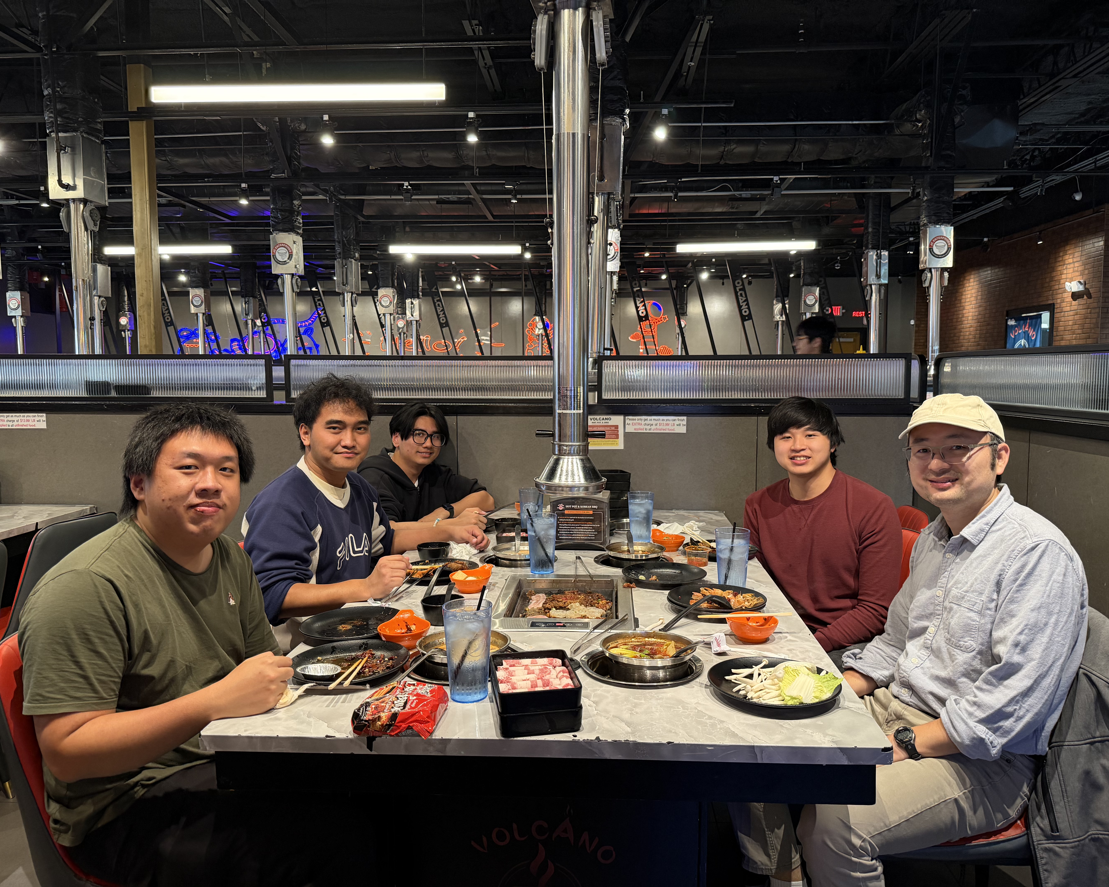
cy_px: 444
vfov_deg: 56.8
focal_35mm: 25
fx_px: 821
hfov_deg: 68.1
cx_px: 557
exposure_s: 1/60
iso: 400
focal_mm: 6.76
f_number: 1.78
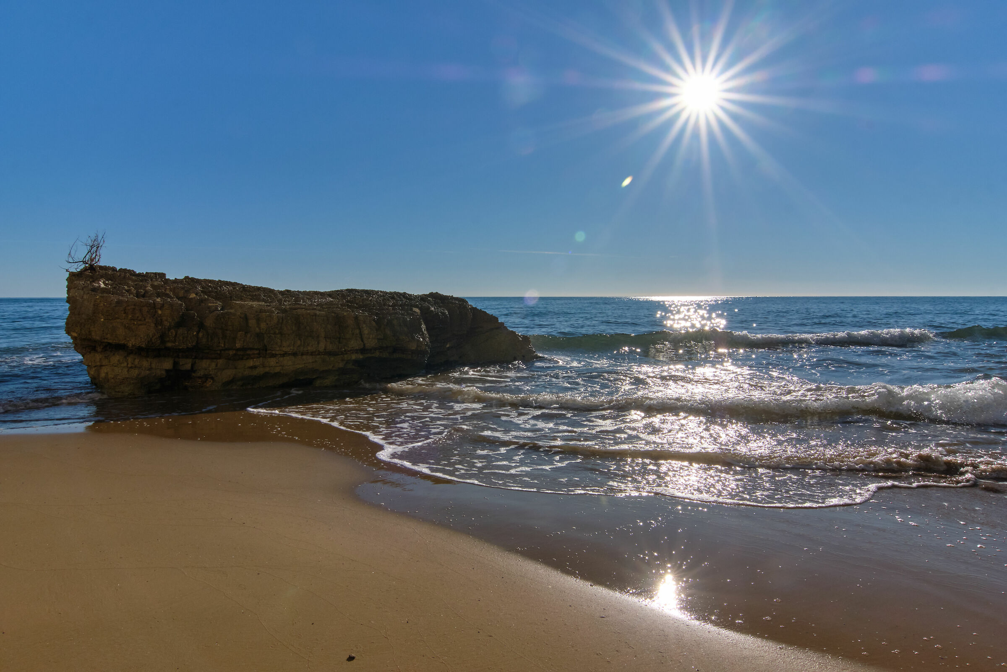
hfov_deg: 93.3
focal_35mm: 17
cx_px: 504
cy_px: 336
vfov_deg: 70.4
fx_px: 475
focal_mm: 11
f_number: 11
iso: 400
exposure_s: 1/250
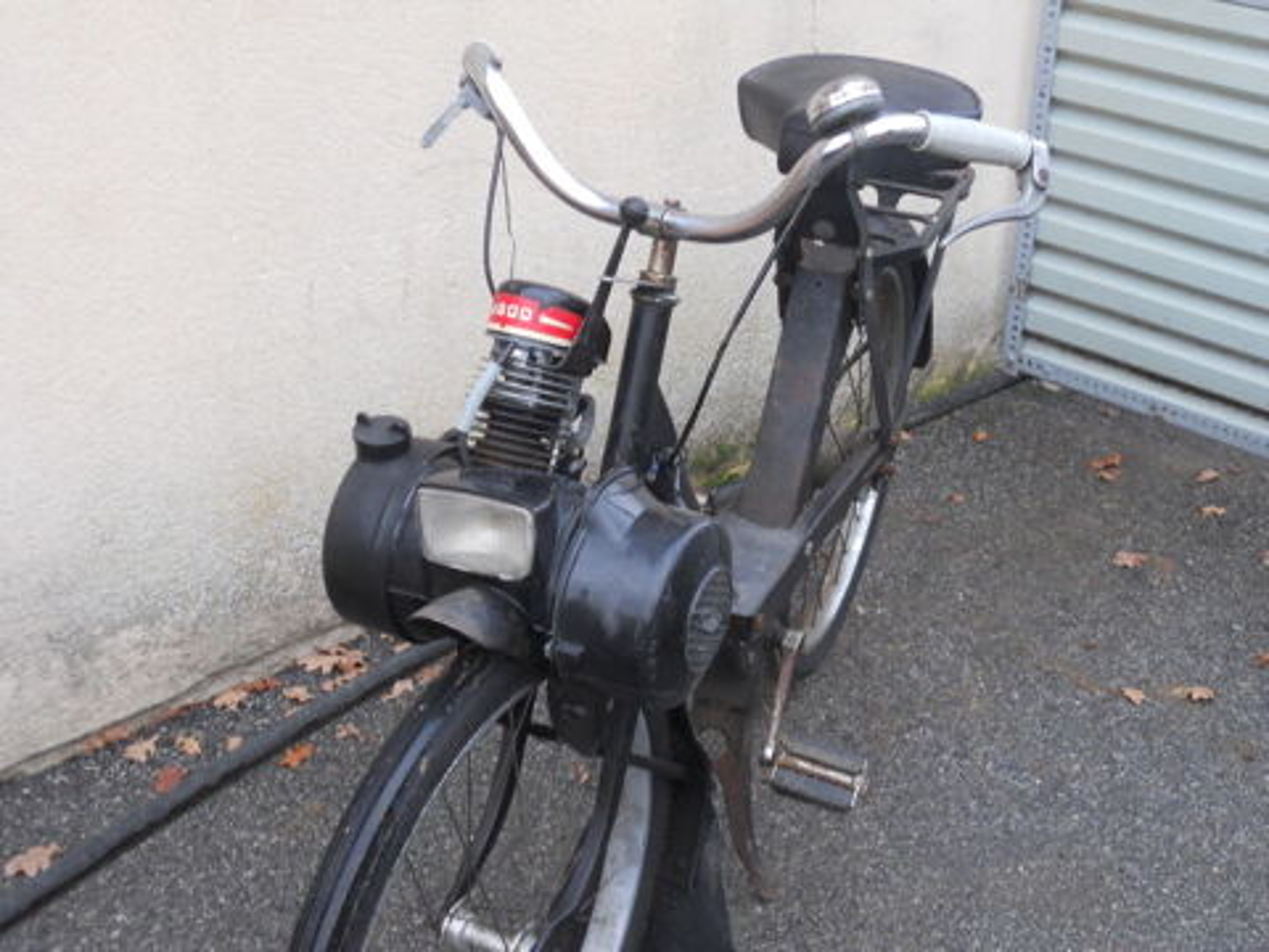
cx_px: 634
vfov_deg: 27.0
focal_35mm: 54
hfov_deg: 35.5
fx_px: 1980
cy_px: 476
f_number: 4.8
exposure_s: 1/30
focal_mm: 9.8
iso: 125
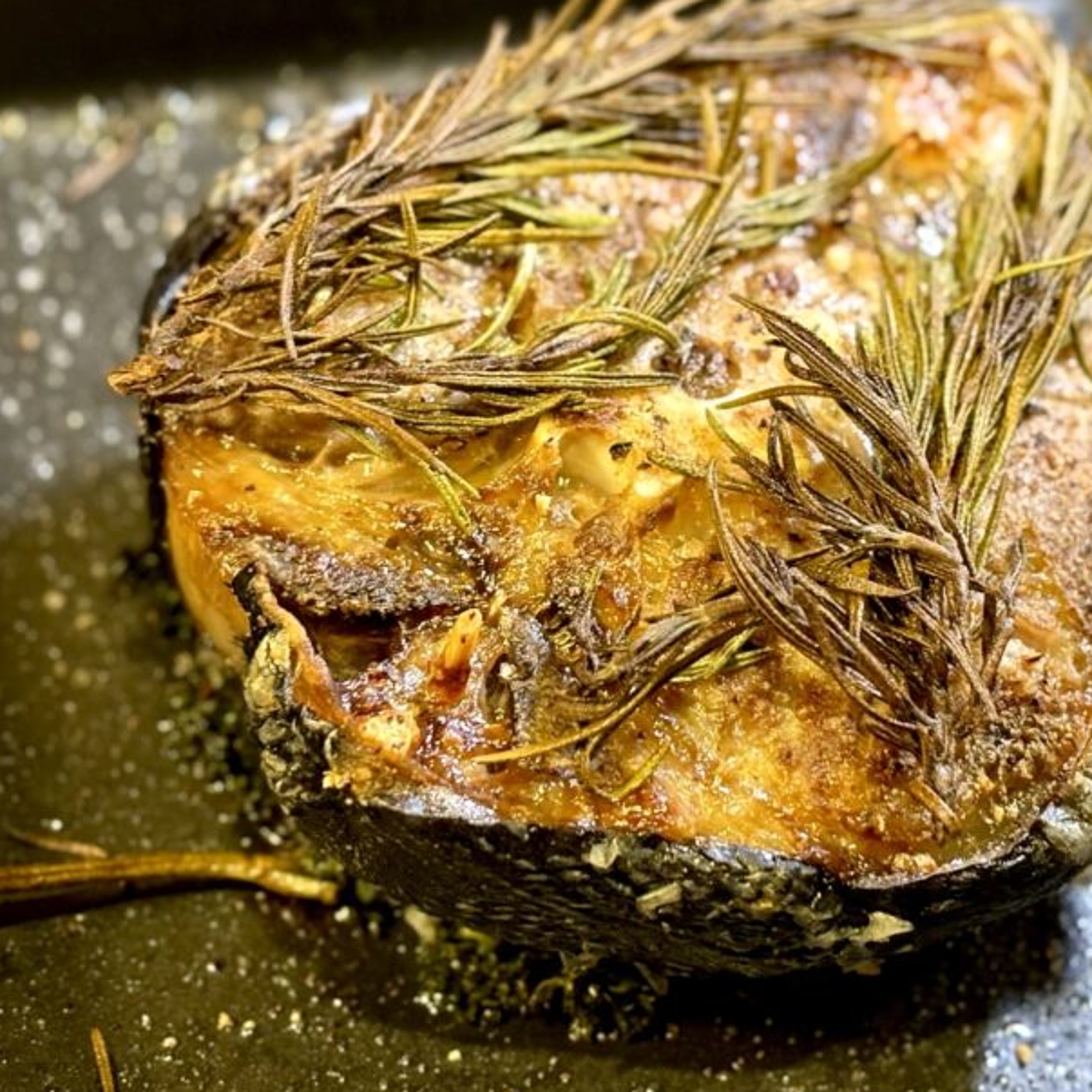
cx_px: 677
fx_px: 2784
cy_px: 473
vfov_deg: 22.2
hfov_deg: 22.1
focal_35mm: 78
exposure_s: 1/36
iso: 125
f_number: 1.6
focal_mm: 5.96
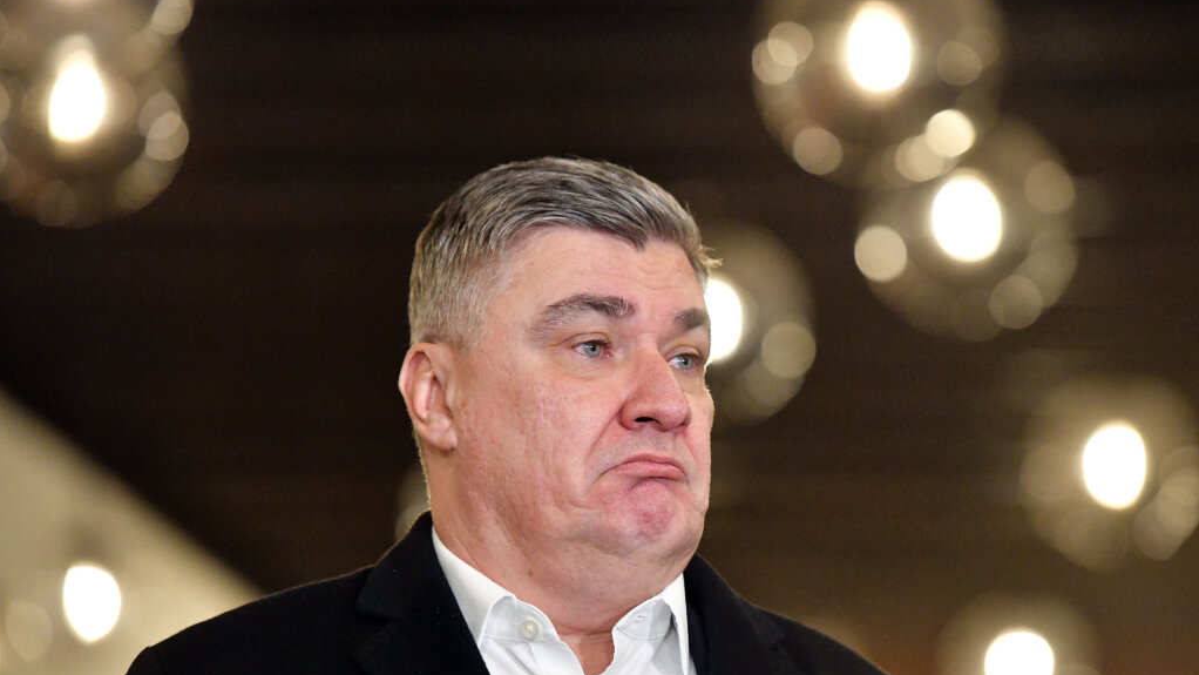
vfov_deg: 7.2
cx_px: 600
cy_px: 387
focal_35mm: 168
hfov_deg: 12.8
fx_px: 5341
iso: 5000
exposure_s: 1/200
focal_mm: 160
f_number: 4
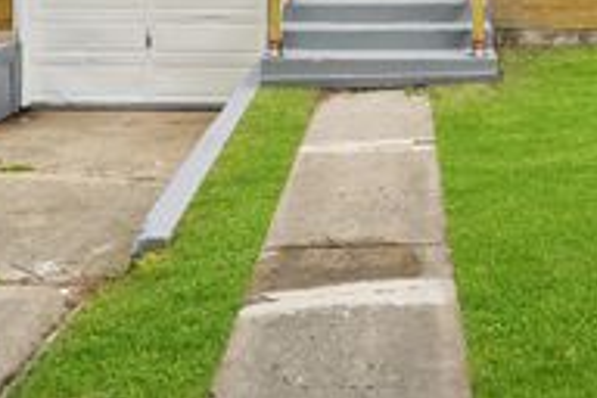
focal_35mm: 40
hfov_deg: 48.1
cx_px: 386
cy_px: -117
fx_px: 660
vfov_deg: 27.9
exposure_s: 1/200
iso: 100
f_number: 5
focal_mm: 15.3
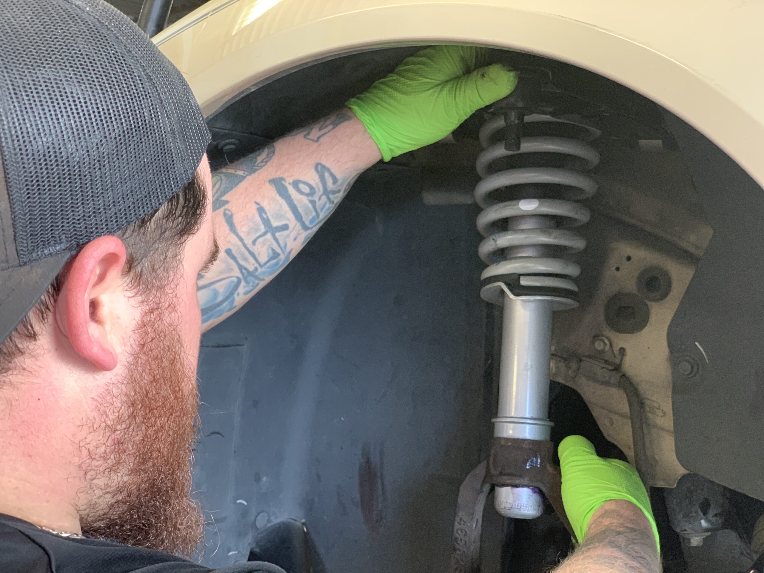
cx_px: 382
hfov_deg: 36.8
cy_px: 286
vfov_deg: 28.0
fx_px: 1148
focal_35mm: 52
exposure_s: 1/60
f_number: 2.4
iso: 200
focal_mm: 6
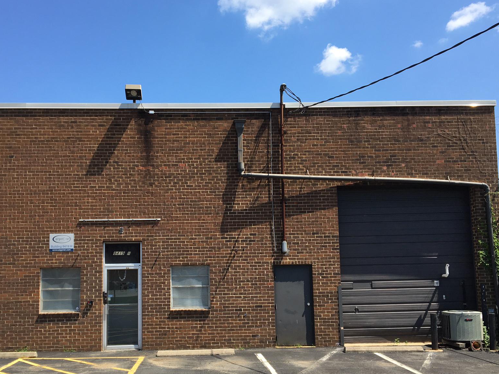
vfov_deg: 37.6
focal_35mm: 38
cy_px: 223
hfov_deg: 48.8
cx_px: 215
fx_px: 548
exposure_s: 1/1026
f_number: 2.2
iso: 25
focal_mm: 4.15
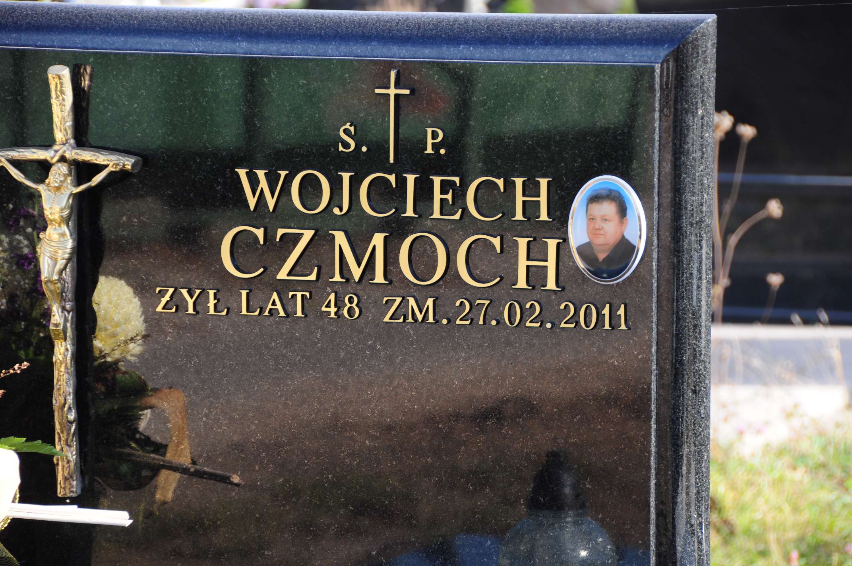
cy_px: 283
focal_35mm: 195
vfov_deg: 7.0
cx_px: 426
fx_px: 4609
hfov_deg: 10.6
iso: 200
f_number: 7.1
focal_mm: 130
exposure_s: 1/160
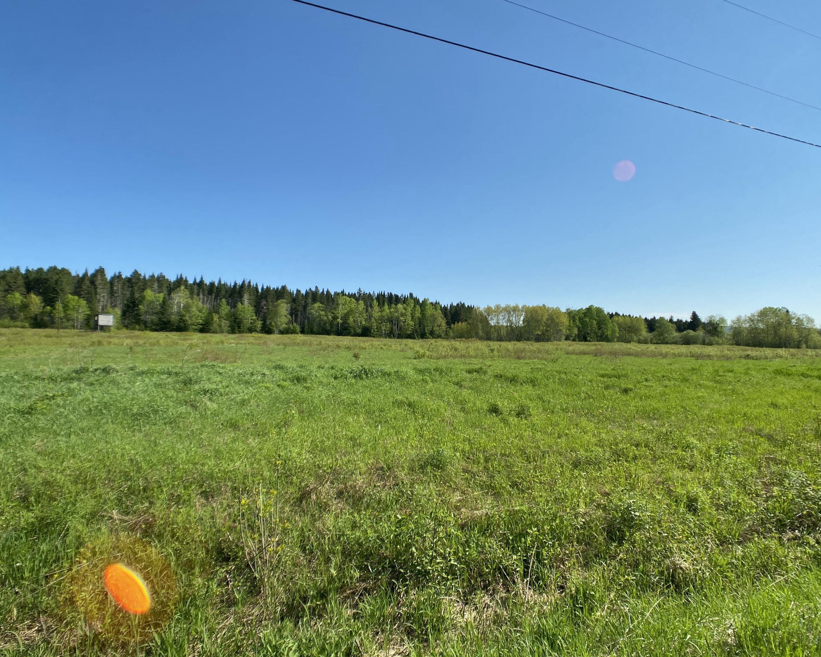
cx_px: 442
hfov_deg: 62.1
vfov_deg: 51.5
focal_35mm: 28
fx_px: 680
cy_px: 331
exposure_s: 1/2755
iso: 32
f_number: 1.8
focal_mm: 4.25
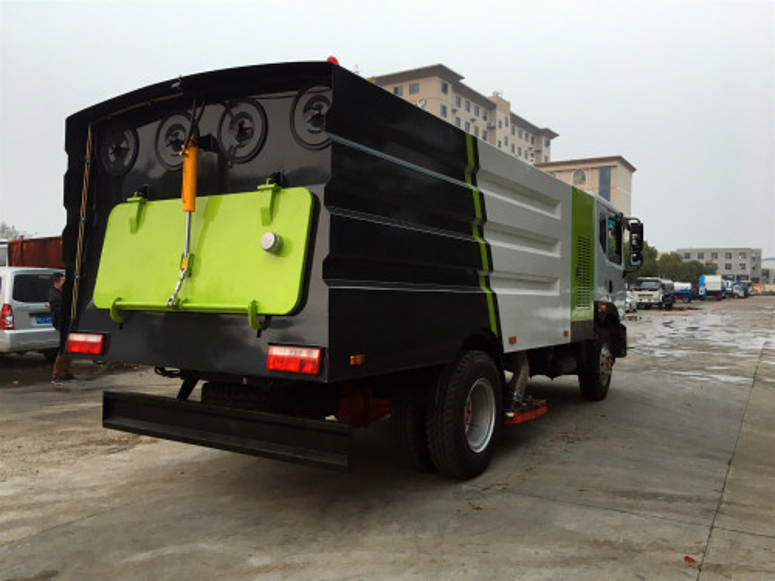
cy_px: 290
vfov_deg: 48.2
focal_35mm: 29
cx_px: 388
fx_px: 649
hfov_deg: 61.7
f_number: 2.2
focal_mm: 4.15
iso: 40
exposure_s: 1/33
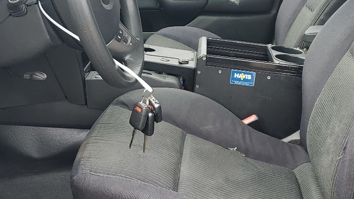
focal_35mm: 60
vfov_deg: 19.9
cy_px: 41
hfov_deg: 34.8
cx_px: 198
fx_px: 563
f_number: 1.5
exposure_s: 1/294
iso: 50
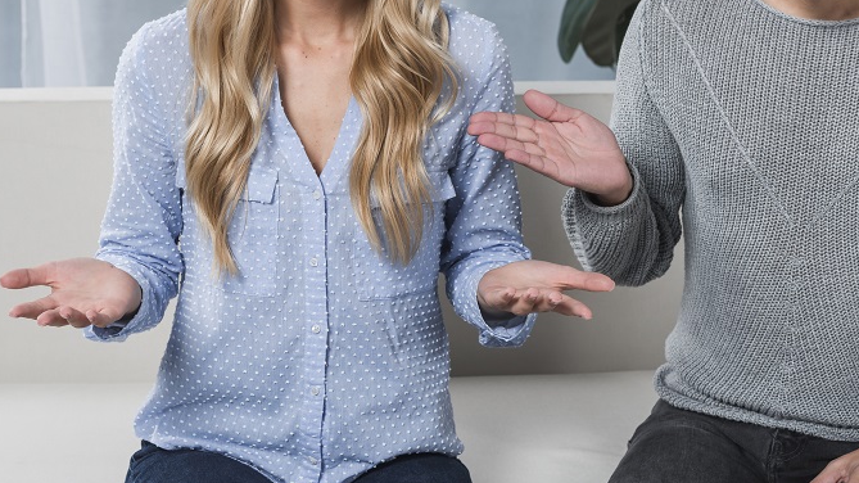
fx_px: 2141
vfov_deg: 12.9
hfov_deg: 22.7
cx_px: 343
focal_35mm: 94
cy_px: 189
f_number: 5
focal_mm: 50
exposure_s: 1/160
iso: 200
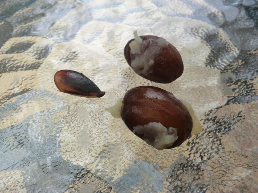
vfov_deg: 35.1
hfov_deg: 45.8
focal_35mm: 41
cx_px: 130
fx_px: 305
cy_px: 96
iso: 80
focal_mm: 7.1
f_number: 3.8
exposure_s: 1/250
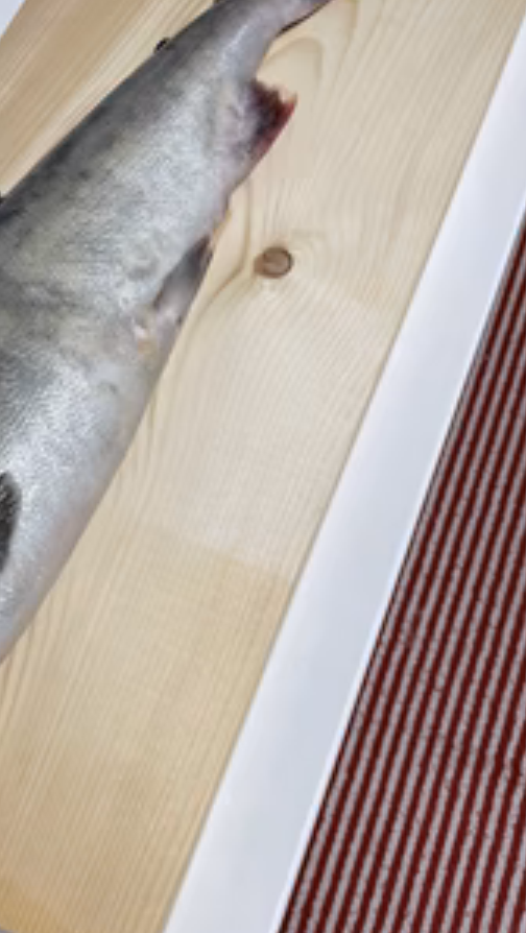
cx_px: 81
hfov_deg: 30.2
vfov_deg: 52.8
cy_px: 454
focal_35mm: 38
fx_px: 941
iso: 80
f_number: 1.6
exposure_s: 1/121
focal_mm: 4.2
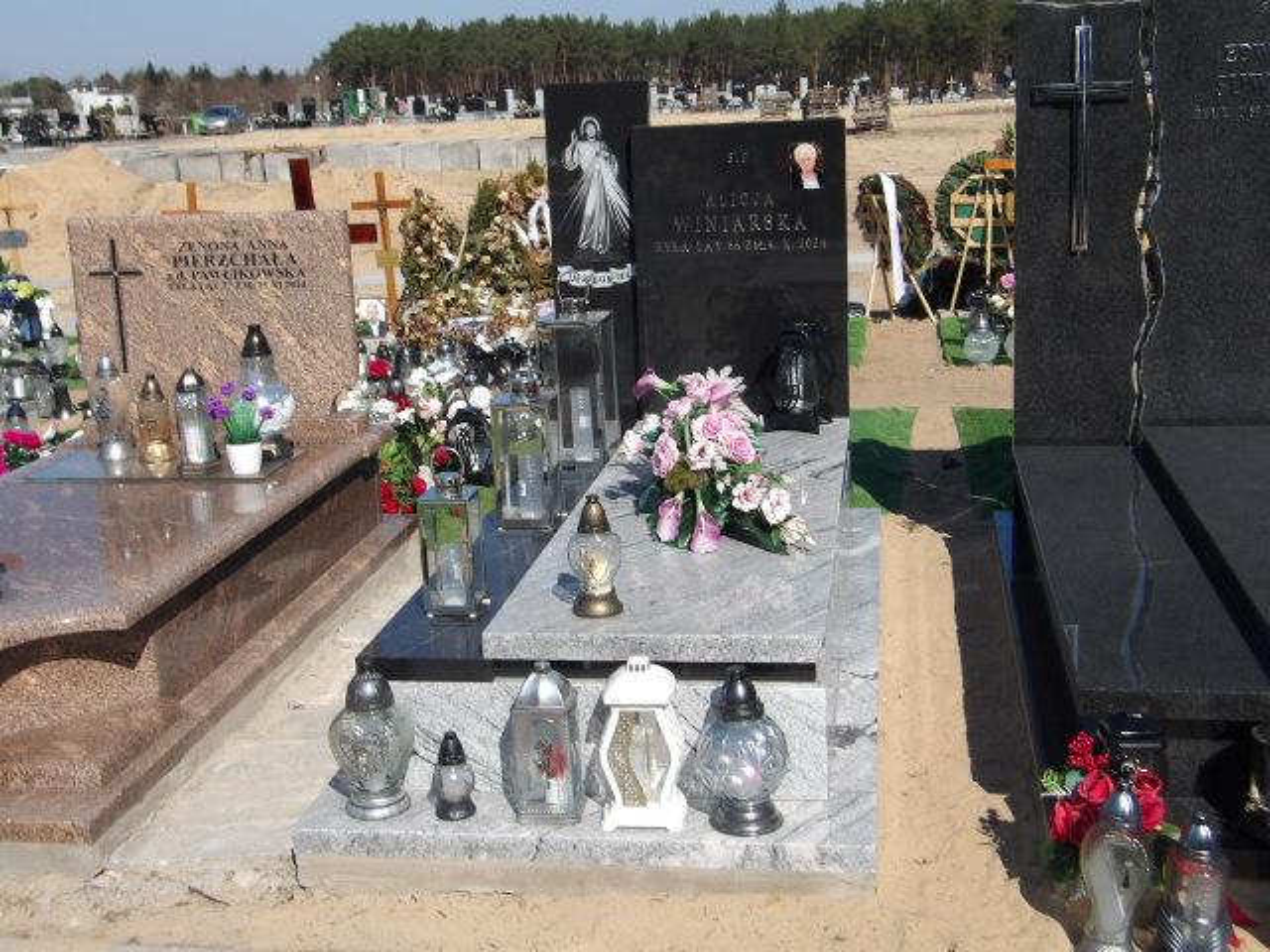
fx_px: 1541
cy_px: 476
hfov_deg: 44.8
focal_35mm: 42
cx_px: 635
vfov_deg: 34.3
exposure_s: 1/97
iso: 100
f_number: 13.1
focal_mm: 7.6
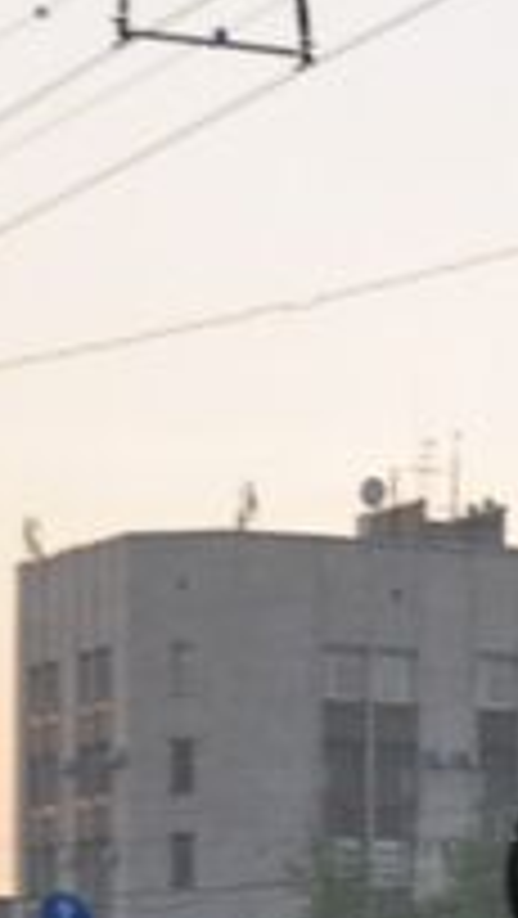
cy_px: 1170
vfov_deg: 7.5
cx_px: 2329
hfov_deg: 3.9
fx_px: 6955
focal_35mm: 285
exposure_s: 1/100
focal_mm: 29
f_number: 2.8
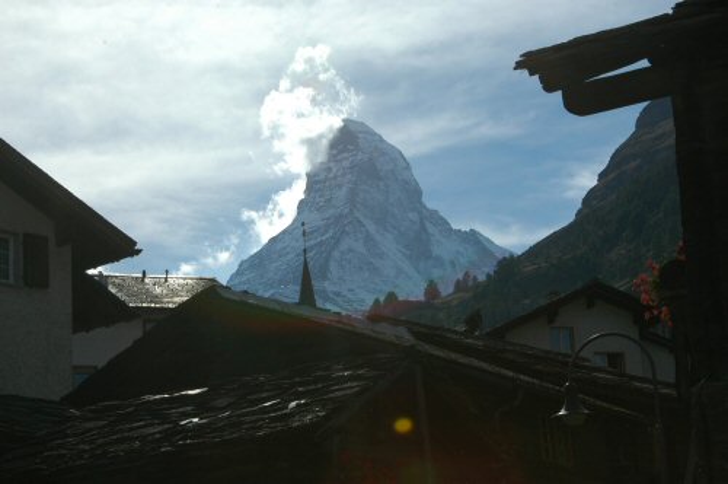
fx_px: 1818
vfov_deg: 15.1
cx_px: 364
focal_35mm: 90
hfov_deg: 22.6
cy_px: 242
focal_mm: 60
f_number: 16
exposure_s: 1/250
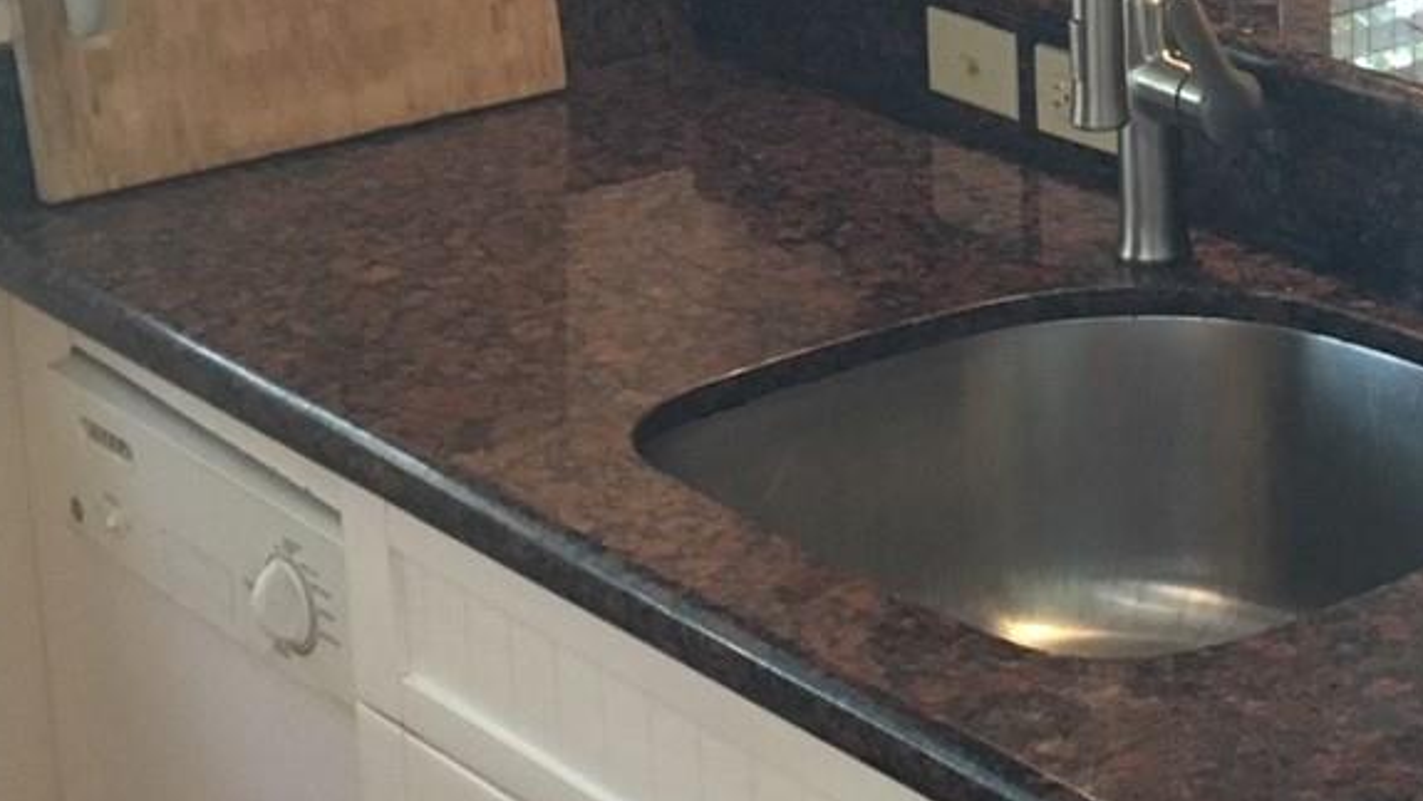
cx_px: 1673
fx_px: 3321
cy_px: -69
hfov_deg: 22.4
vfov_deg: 13.5
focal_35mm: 88
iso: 100
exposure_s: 1/30
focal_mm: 4.15
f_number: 2.2
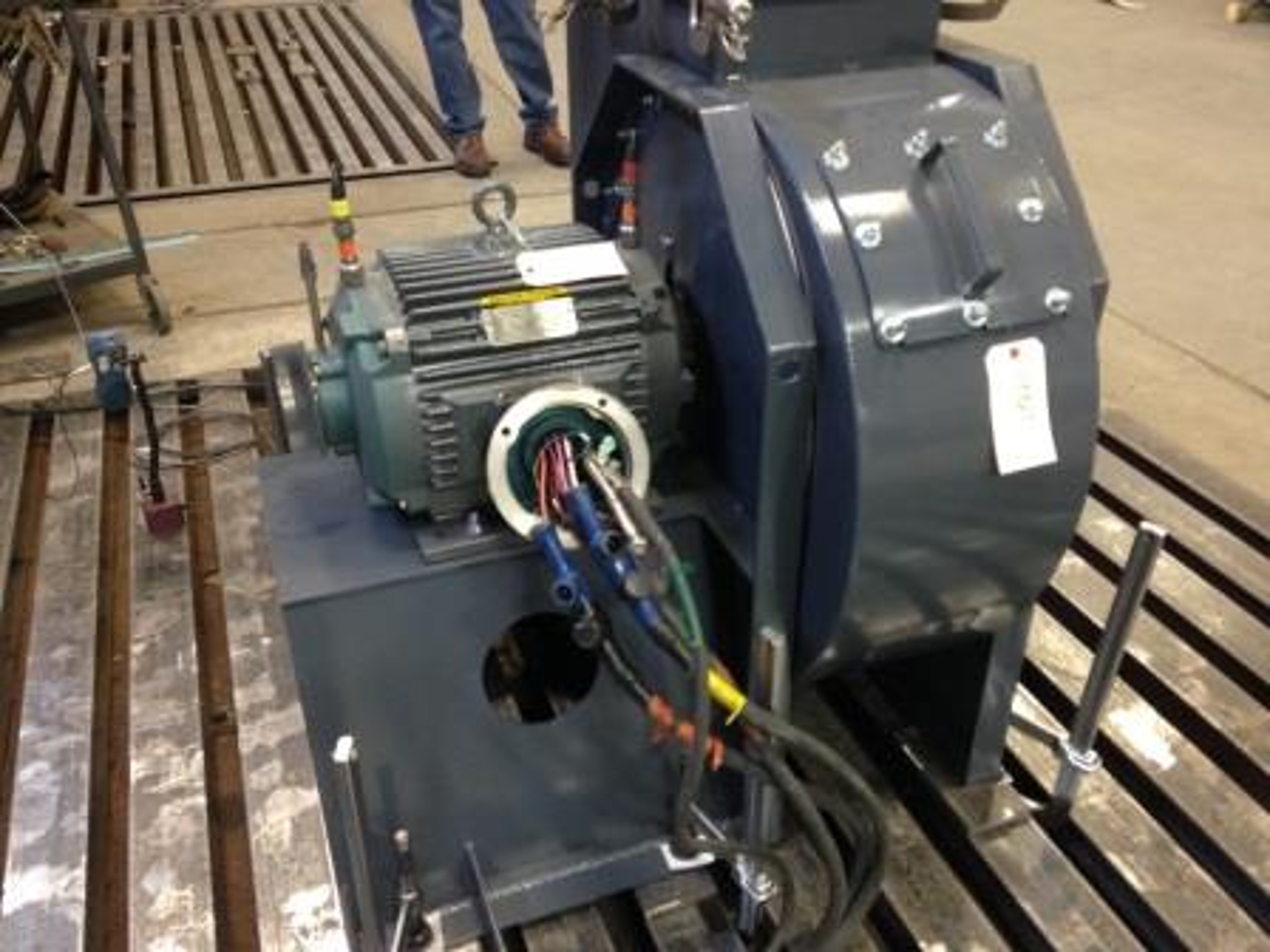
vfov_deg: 42.9
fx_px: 1211
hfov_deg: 55.4
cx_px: 635
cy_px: 476
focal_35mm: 33
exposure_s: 1/20
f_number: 2.4
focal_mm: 4.12
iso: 200
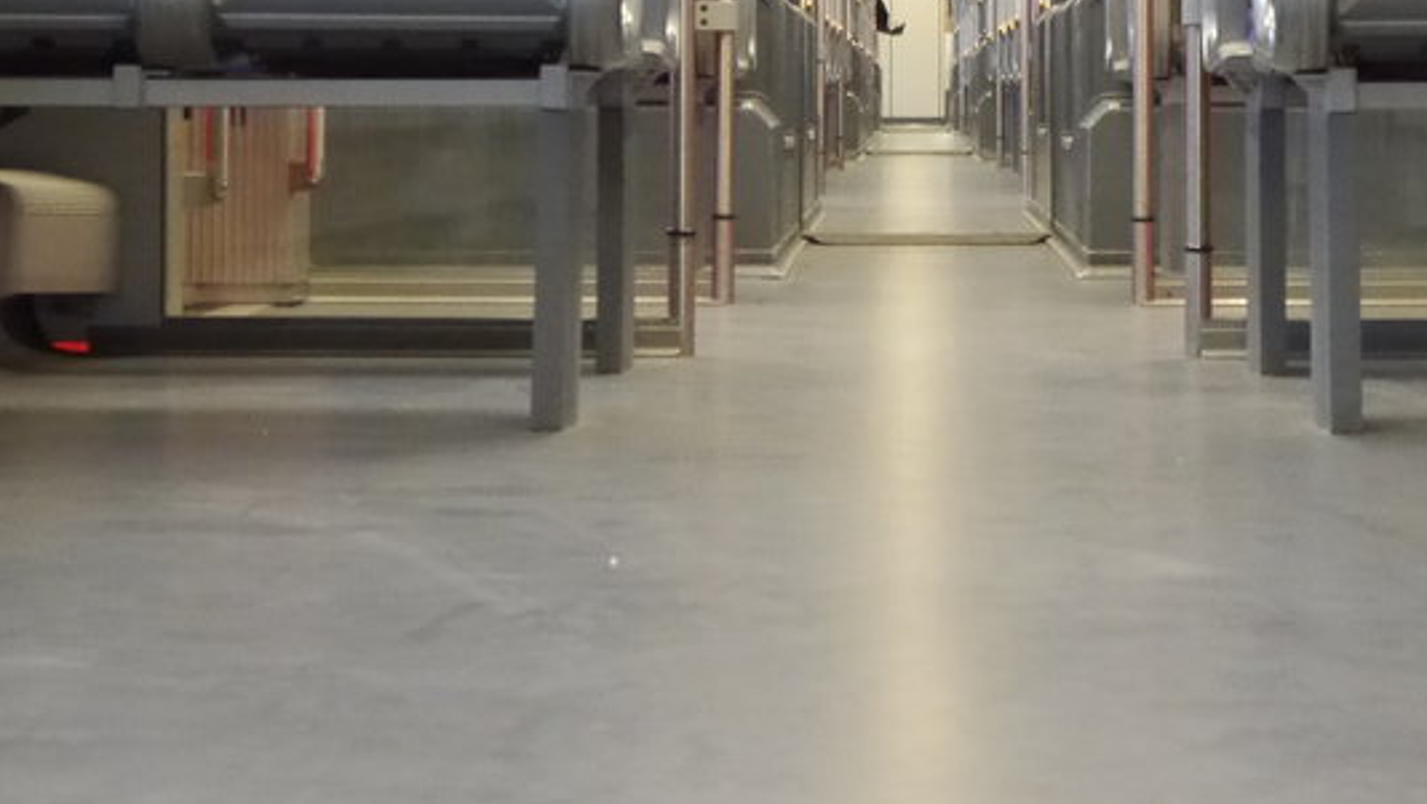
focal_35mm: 137
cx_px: 997
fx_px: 5186
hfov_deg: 15.6
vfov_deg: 8.8
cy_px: -136
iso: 3200
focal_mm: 28
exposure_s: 1/30
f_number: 4.8
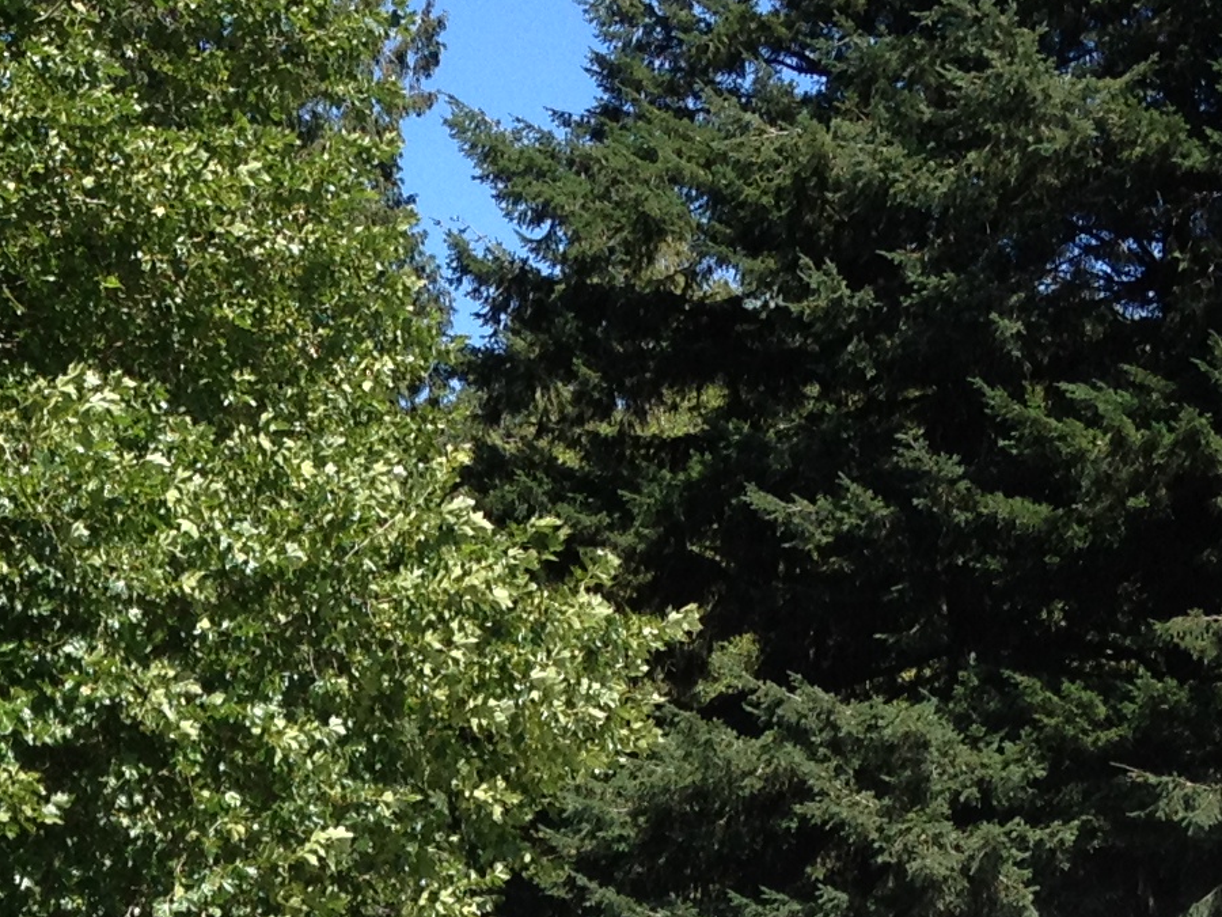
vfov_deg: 11.5
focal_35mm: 127
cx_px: -49
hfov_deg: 15.2
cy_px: 1035
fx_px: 4483
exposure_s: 1/800
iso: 50
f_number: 2.4
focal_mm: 4.28
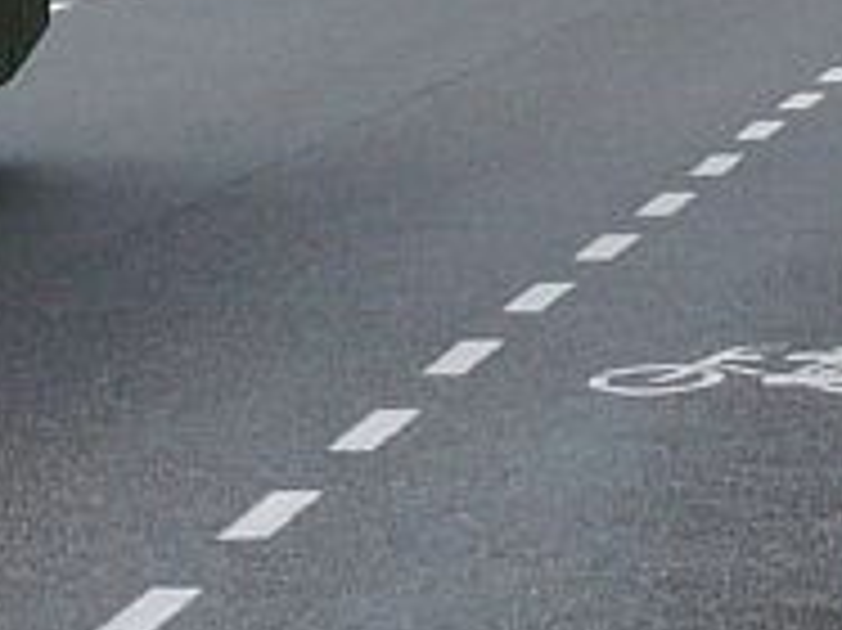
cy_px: -342
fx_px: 11863
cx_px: -1189
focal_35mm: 488
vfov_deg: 3.0
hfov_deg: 4.0
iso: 100
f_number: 4.6
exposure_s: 1/200
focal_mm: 14.8
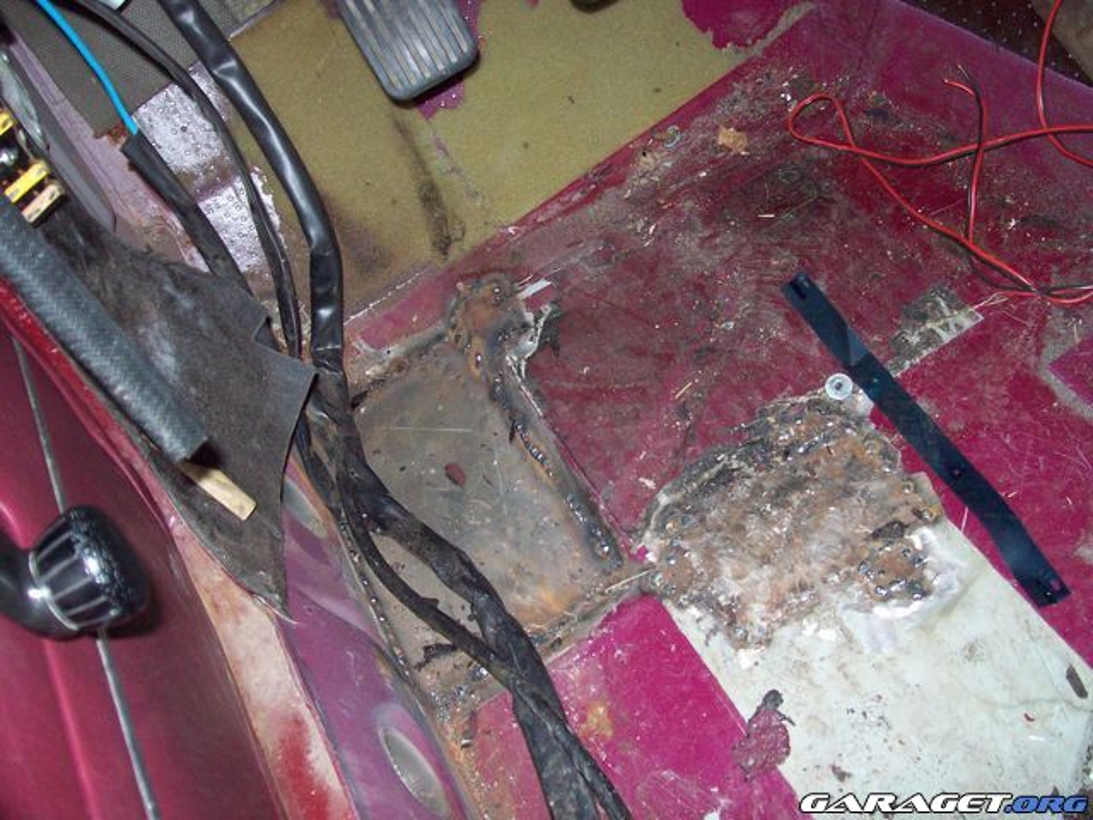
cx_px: 546
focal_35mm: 36
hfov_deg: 51.4
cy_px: 410
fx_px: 1137
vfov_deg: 39.7
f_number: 2.7
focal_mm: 6
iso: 200
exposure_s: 1/64
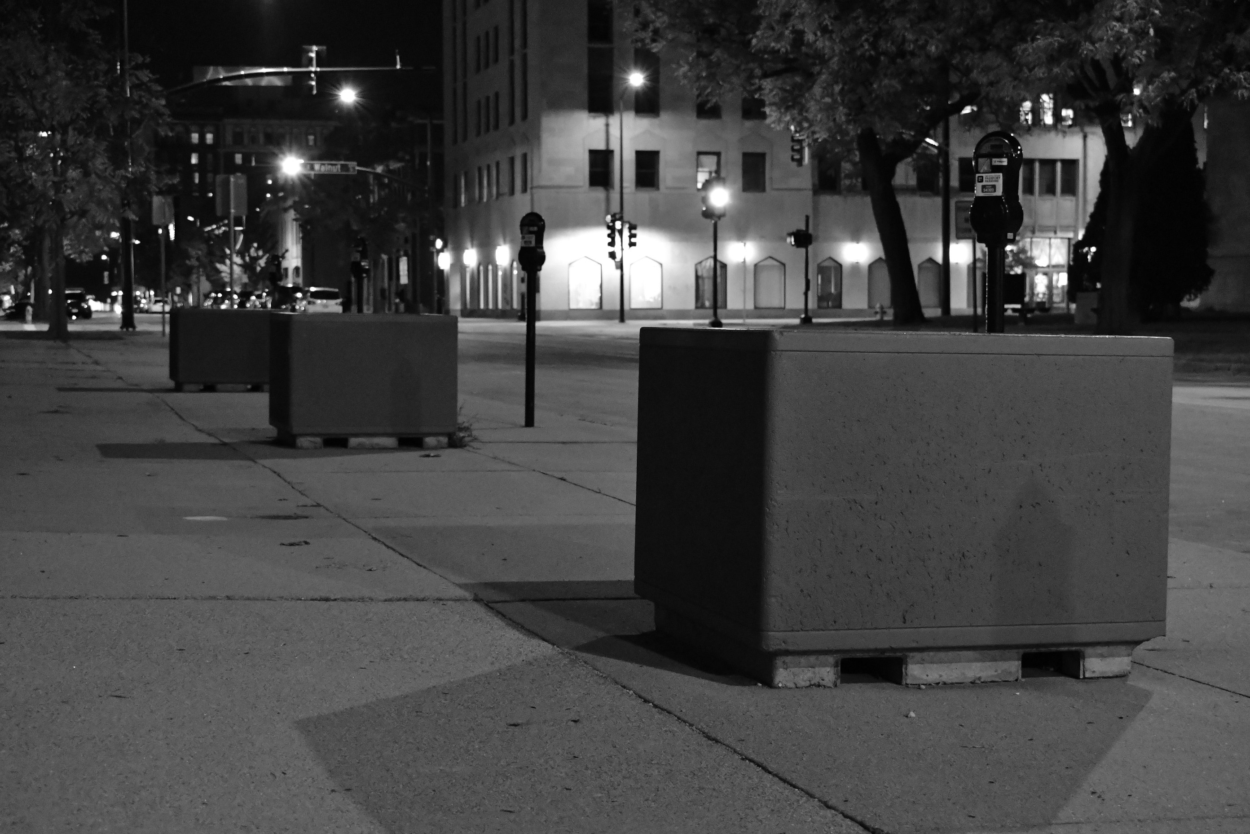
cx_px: 625
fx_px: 1979
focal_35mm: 57
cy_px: 417
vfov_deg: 23.8
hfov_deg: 35.1
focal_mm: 38
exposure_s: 1/25
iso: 8000
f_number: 5.6
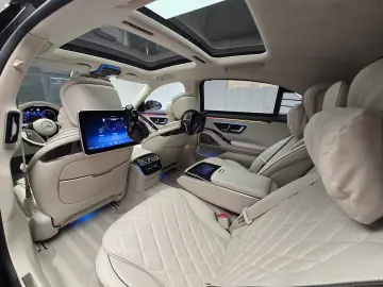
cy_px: 144
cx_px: 192
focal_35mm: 13
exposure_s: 1/54
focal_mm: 2.2
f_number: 2.2
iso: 200
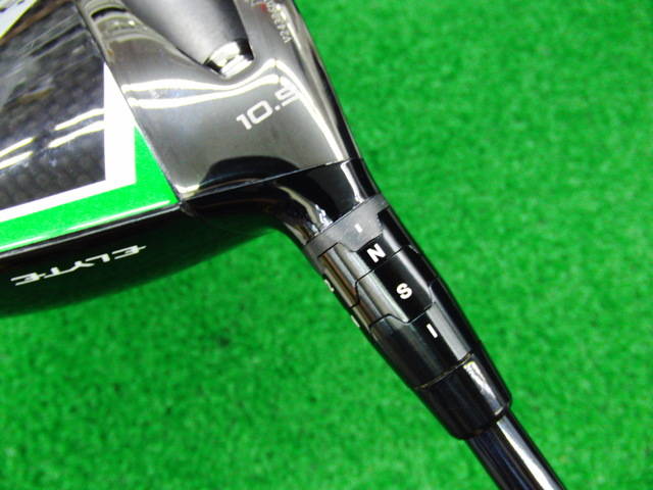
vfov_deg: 38.7
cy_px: 245
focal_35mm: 37
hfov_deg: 50.1
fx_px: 698
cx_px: 326
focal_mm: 6.42
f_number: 3.6
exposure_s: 1/25
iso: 400
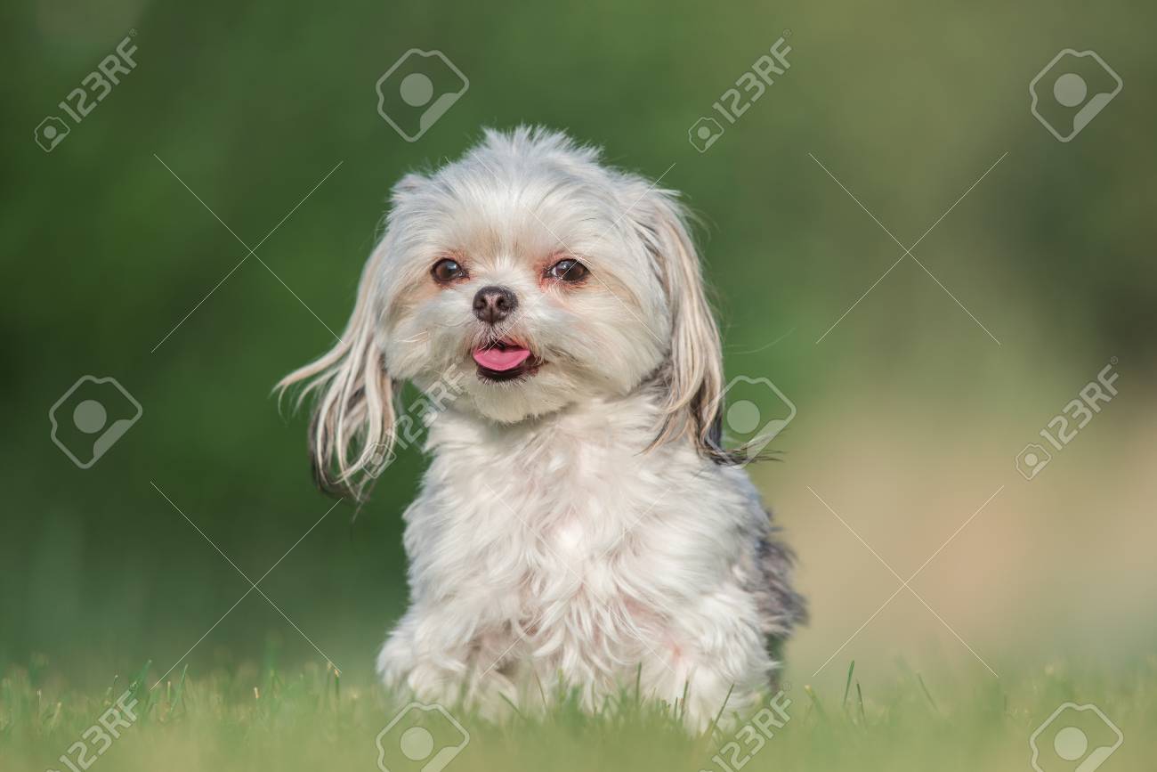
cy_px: 386
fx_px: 9642
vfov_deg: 4.6
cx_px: 578
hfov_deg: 6.9
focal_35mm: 300
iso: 110
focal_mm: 300
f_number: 5
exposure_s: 1/1000
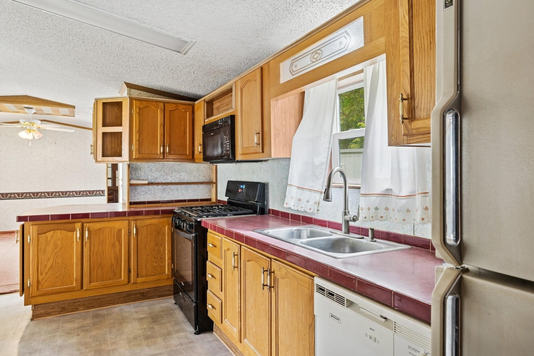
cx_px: 267
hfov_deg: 79.9
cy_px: 178
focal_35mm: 22
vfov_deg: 58.3
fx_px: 319
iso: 400
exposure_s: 1/30
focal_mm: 21.5
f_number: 8
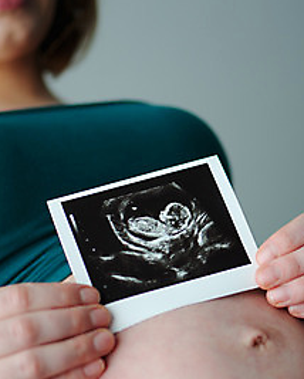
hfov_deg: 20.8
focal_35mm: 74
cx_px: 172
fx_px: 828
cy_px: 254
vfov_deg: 25.7
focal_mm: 35
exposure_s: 1/60
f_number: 1.8
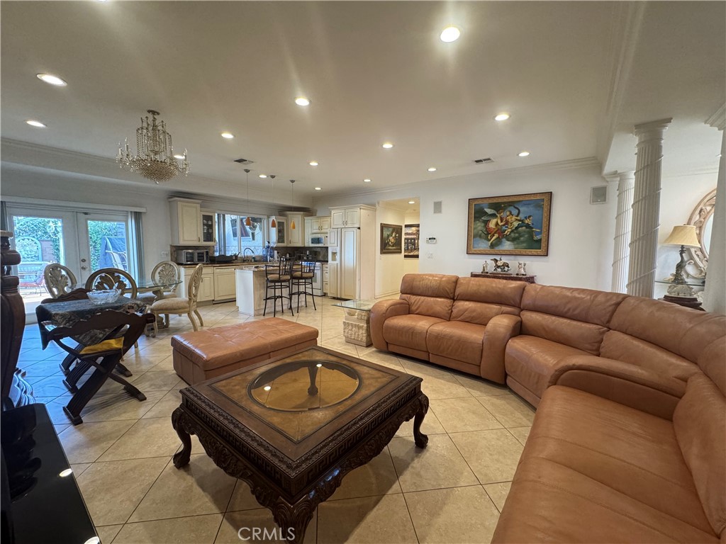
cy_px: 272
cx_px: 363
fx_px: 294
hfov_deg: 102.1
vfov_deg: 85.7
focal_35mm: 14
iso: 250
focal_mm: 2.22
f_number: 2.2
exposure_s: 1/120
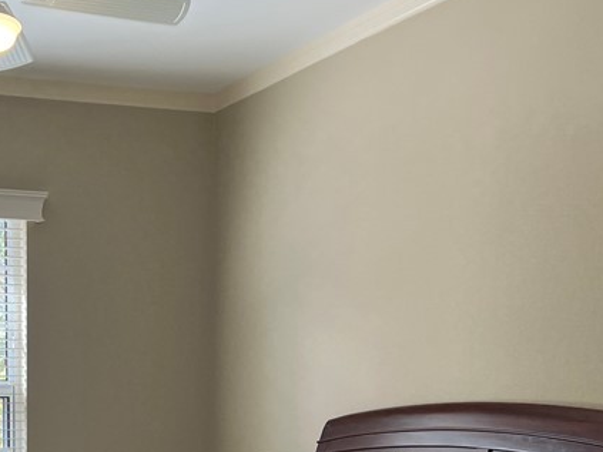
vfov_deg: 22.5
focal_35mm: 63
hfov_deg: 29.2
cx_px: 38
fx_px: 1097
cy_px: 436
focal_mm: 5.7
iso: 64
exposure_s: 1/120
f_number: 1.5
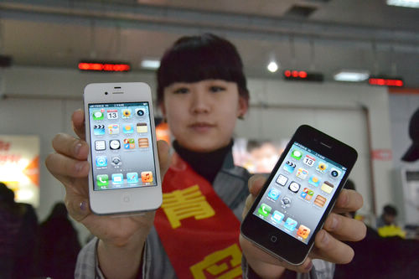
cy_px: 140
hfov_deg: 49.6
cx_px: 210
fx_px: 454
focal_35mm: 39
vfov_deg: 34.2
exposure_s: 1/320
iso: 3200
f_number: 5
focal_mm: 26
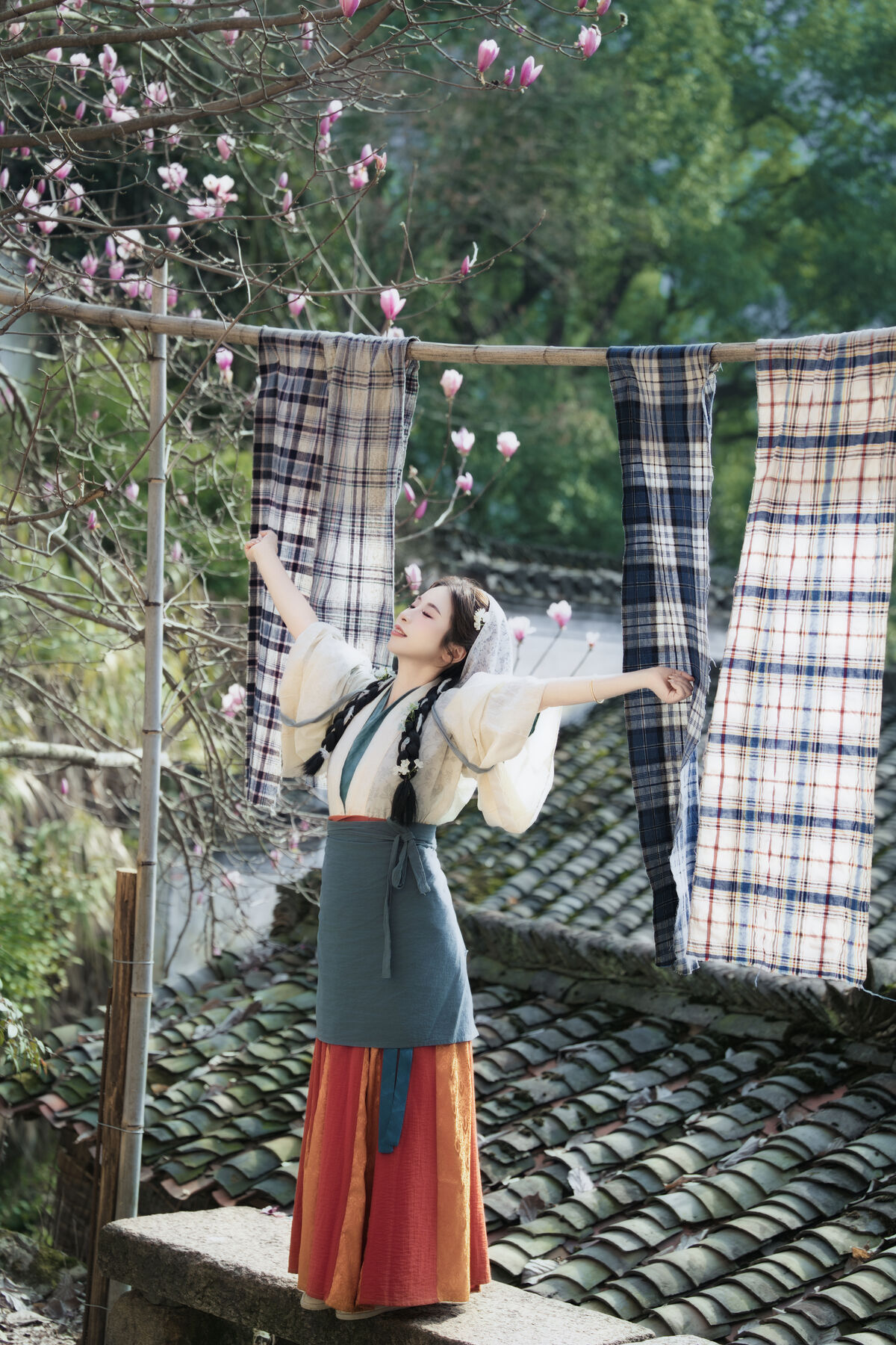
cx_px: 448
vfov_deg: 28.8
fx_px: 2613
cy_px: 672
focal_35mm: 70
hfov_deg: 19.5
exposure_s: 1/200
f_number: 3.2
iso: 125
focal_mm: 70
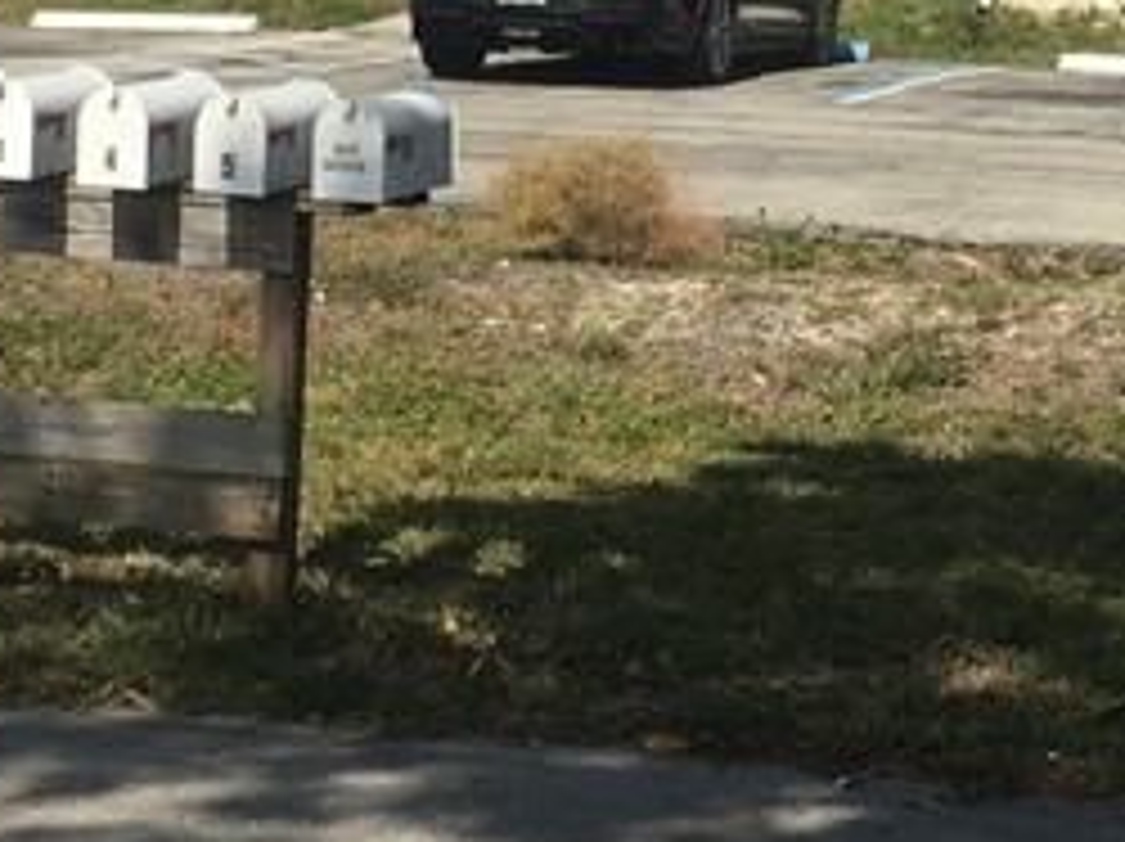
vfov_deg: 12.3
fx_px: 3864
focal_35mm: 119
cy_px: 99
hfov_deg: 16.6
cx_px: 508
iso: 25
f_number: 2.2
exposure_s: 1/2198
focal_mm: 4.15
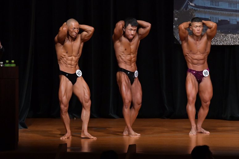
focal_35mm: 270
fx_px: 1792
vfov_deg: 5.1
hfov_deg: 7.6
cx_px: 120
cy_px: 80
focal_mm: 180
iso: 5000
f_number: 5.6
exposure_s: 1/400
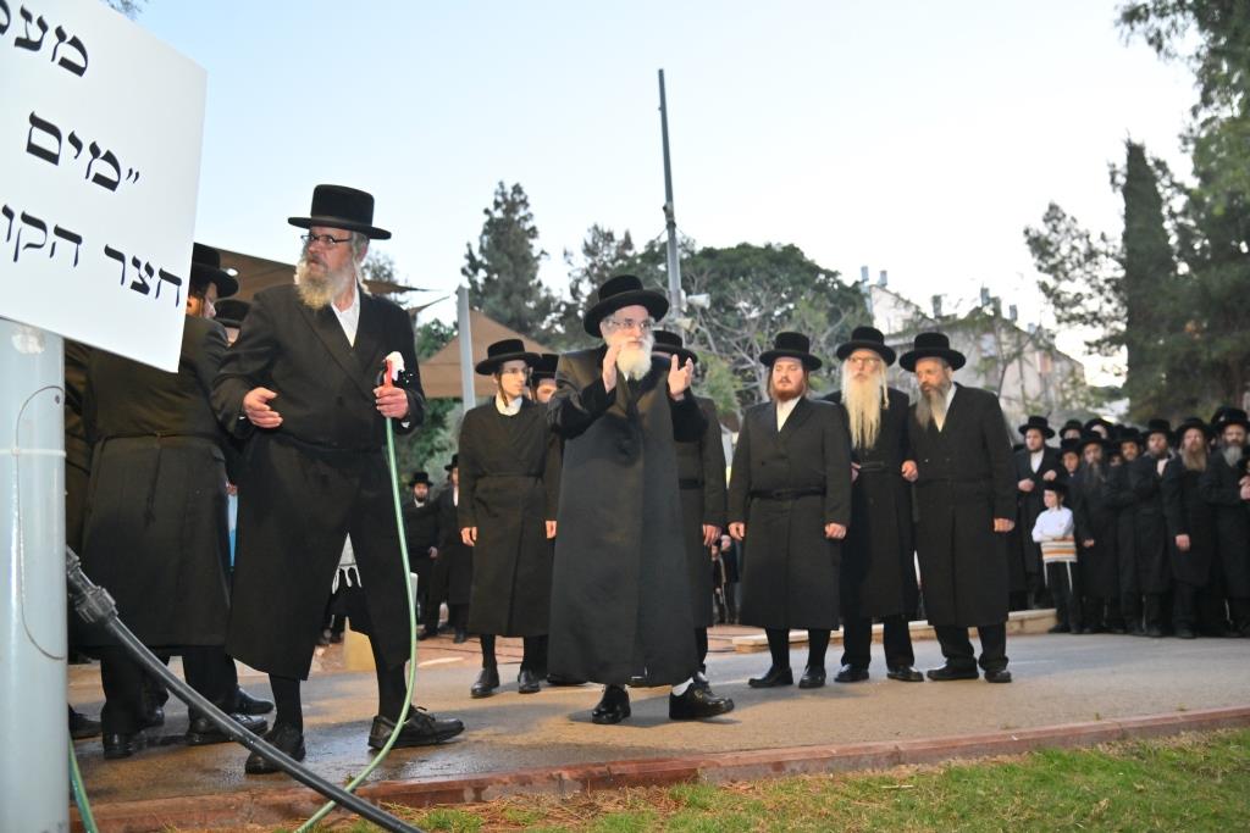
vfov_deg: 41.1
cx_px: 625
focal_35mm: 32
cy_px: 416
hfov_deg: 58.7
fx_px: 1111
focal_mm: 32
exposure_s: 1/200
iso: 1600
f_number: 4
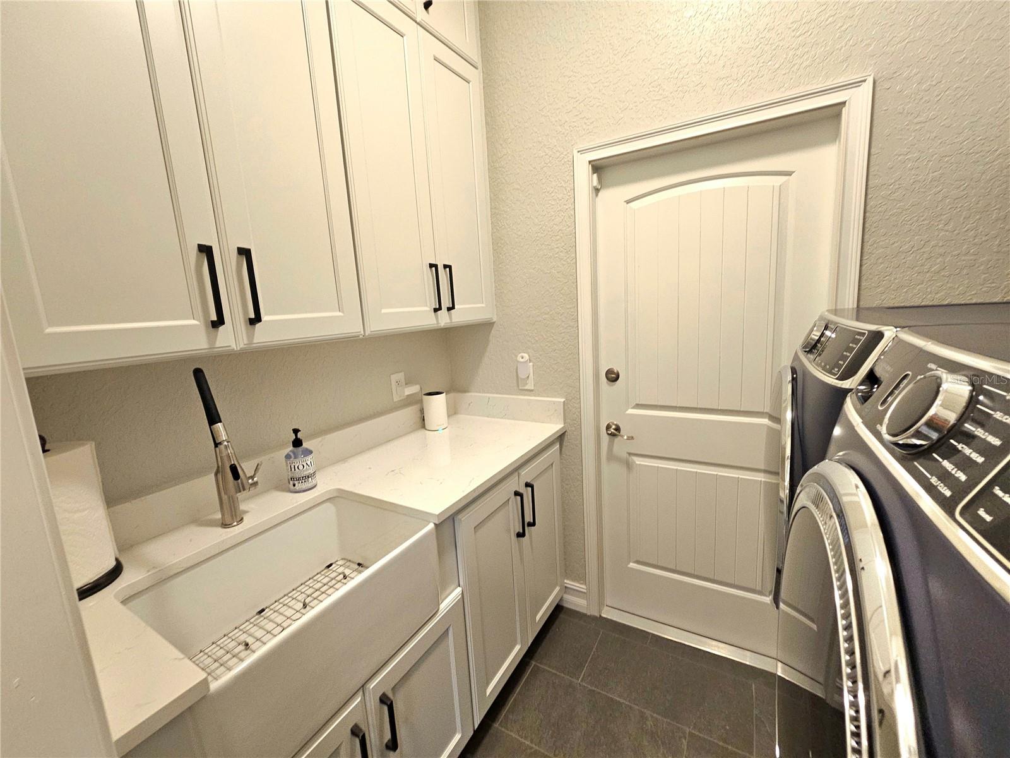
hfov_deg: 106.2
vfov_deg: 89.9
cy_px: 379
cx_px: 505
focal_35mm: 13
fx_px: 379
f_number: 2.2
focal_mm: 2.2
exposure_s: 1/40
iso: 400
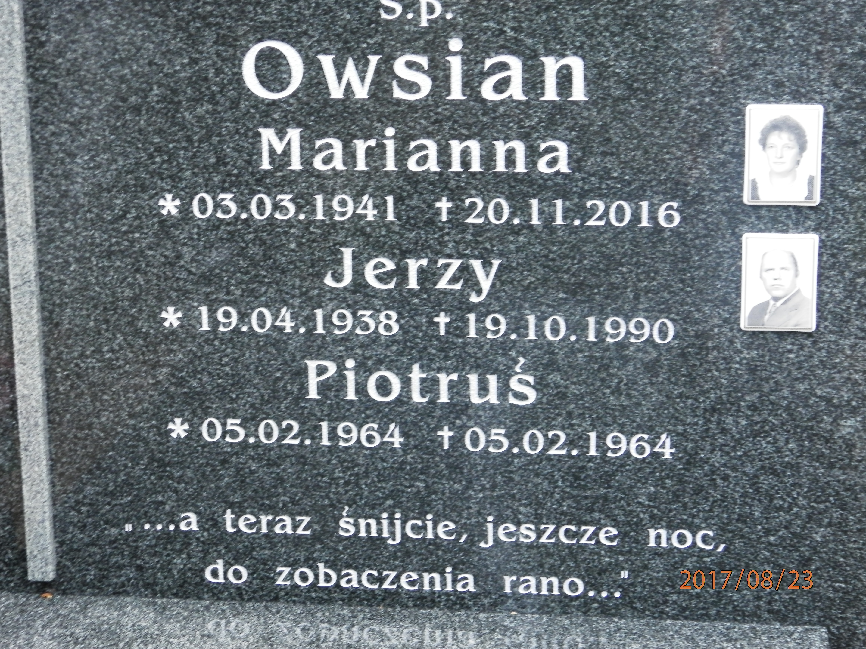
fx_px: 2051
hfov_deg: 23.8
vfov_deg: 18.0
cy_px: 324
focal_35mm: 82
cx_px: 433
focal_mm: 14.6
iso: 200
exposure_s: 1/10
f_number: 4.2
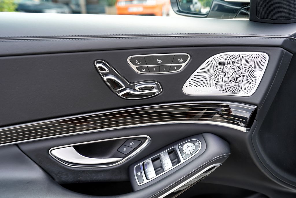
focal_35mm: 31
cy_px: 99
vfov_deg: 42.3
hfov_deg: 60.3
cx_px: 148
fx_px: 255
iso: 100
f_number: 4.5
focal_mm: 31
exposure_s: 1/80
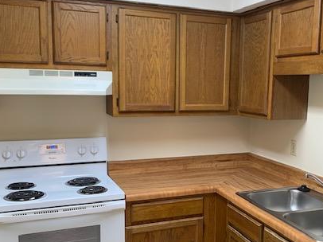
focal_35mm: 41
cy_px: 138
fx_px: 382
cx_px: 201
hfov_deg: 45.4
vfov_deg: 35.0
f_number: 1.8
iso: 80
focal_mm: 4.25
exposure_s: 1/60
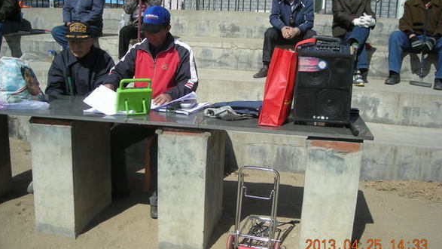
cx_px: 223
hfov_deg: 51.6
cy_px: 111
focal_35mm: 39
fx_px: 457
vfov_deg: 30.4
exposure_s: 1/282
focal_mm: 5.7
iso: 50
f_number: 5.7
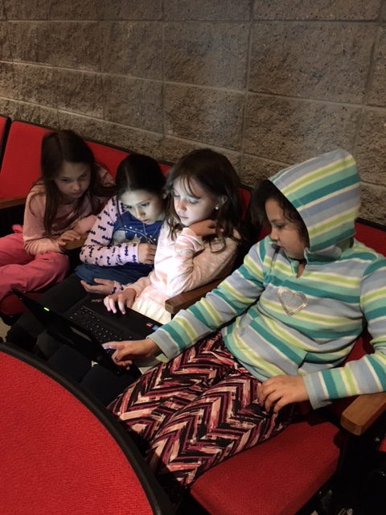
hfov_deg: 48.2
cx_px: 193
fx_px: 431
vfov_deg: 61.7
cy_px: 258
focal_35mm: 29
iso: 500
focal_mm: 4.15
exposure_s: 1/15
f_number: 2.2
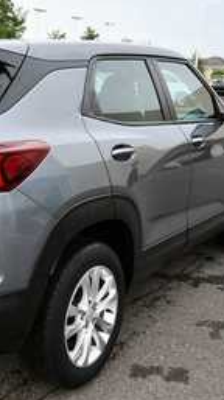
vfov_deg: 42.1
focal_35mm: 49
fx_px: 519
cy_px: 203
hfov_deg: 23.5
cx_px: 9
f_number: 5.6
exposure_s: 1/250
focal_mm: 20
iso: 200
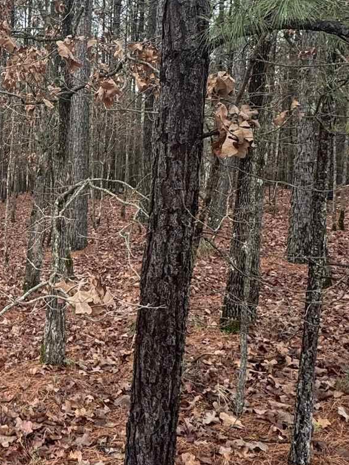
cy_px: 141
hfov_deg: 31.4
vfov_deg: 43.9
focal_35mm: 42
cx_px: -13
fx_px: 565
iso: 125
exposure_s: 1/99
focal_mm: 2.22
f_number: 2.2
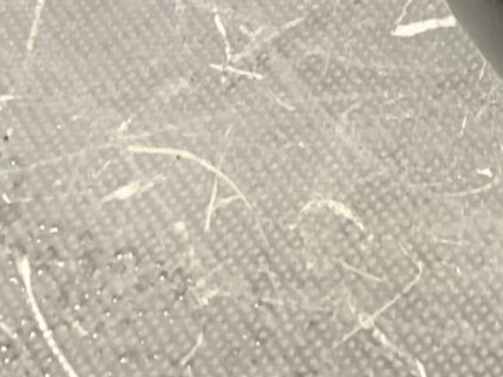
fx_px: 2253
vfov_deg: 8.3
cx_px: 1004
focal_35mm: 155
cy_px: -681
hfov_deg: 11.5
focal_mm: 4.25
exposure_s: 1/60
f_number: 1.8
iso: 100
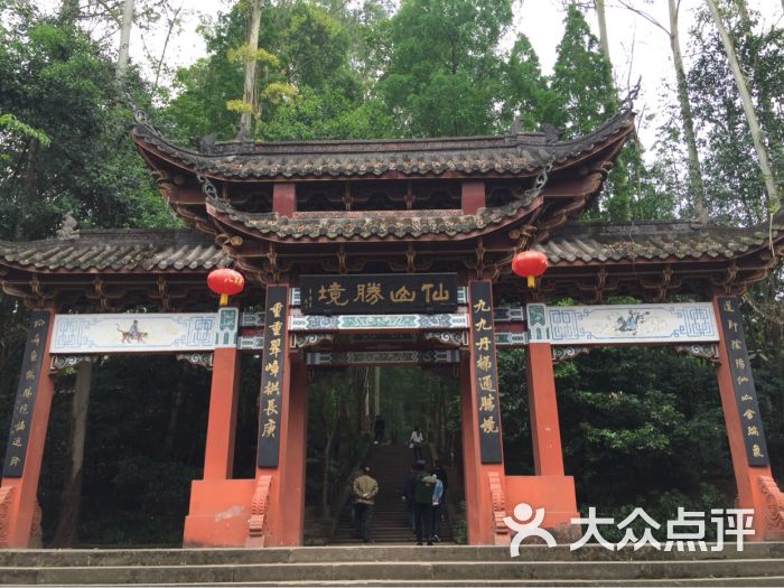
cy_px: 294
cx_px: 392
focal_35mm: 29
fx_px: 657
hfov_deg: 61.7
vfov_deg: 48.2
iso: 32
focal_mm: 4.15
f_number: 2.2
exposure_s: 1/293
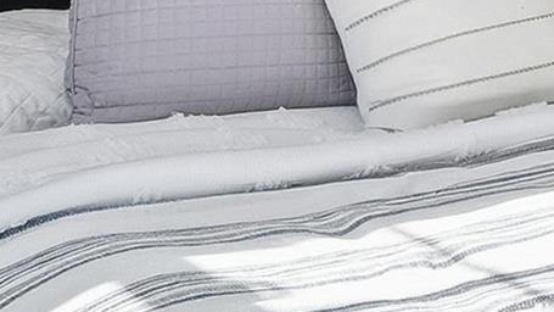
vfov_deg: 11.5
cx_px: 857
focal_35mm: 99
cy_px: -215
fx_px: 1454
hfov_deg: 18.7
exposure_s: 1/160
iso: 400
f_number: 8
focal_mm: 14
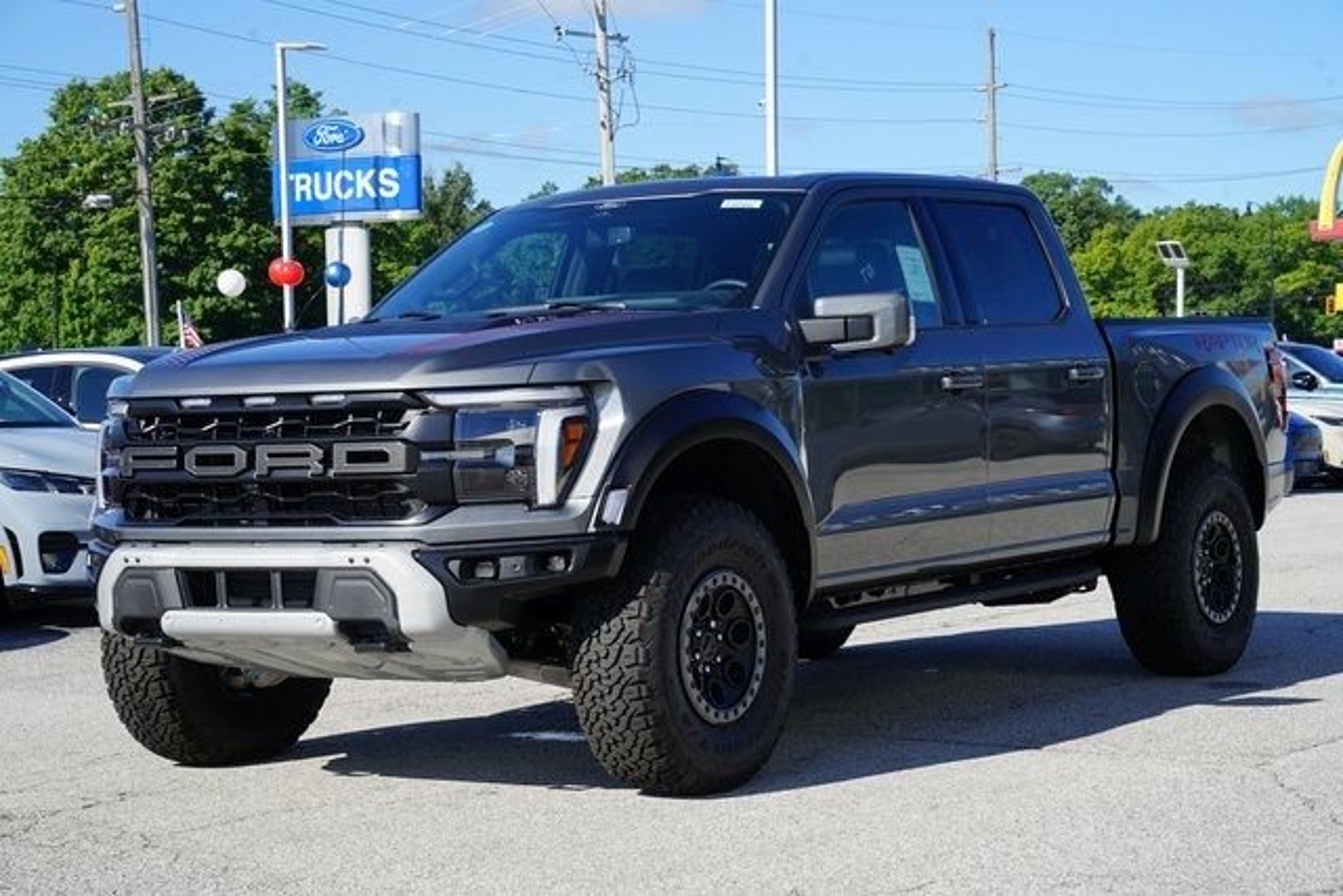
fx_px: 2612
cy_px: 448
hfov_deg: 28.8
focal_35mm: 70
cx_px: 672
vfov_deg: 19.5
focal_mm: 70
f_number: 11
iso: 100
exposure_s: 1/100
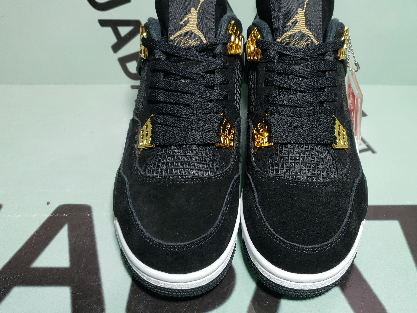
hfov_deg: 52.3
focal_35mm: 35
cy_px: 135
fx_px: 422
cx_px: 247
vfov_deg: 40.6
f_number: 1.5
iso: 50
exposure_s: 1/181
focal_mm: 4.3
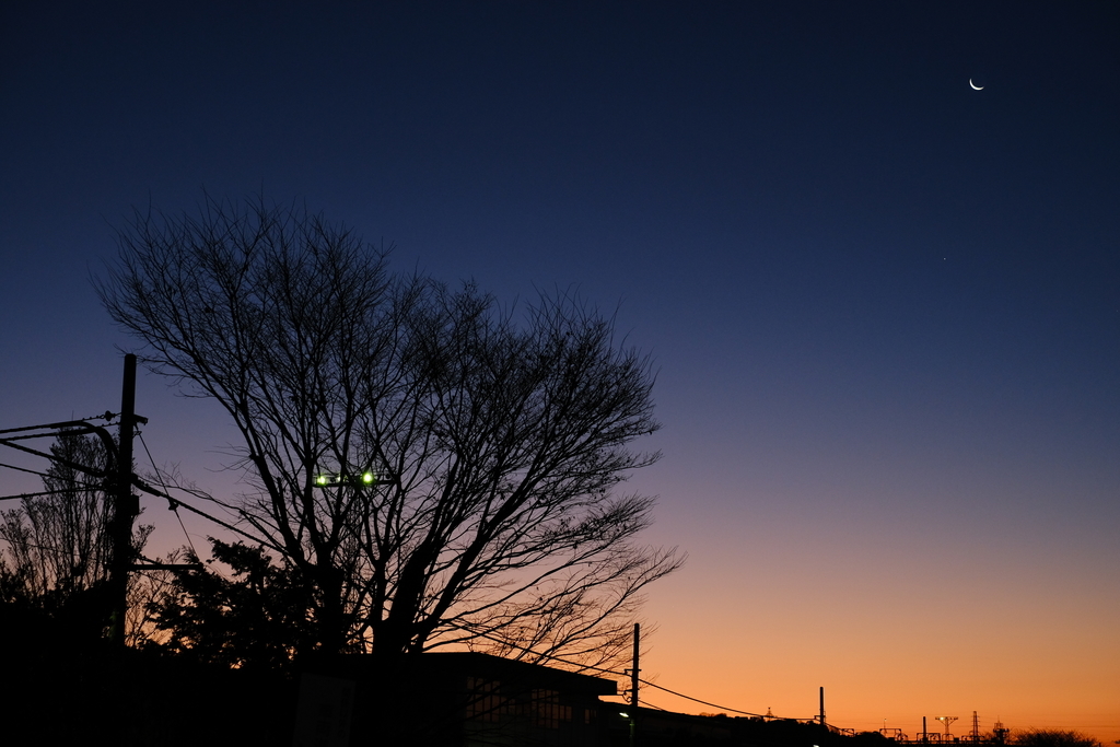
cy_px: 374
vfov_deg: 25.5
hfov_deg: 37.5
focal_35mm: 53
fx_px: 1649
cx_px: 560
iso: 1250
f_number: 3.2
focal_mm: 35
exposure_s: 1/120
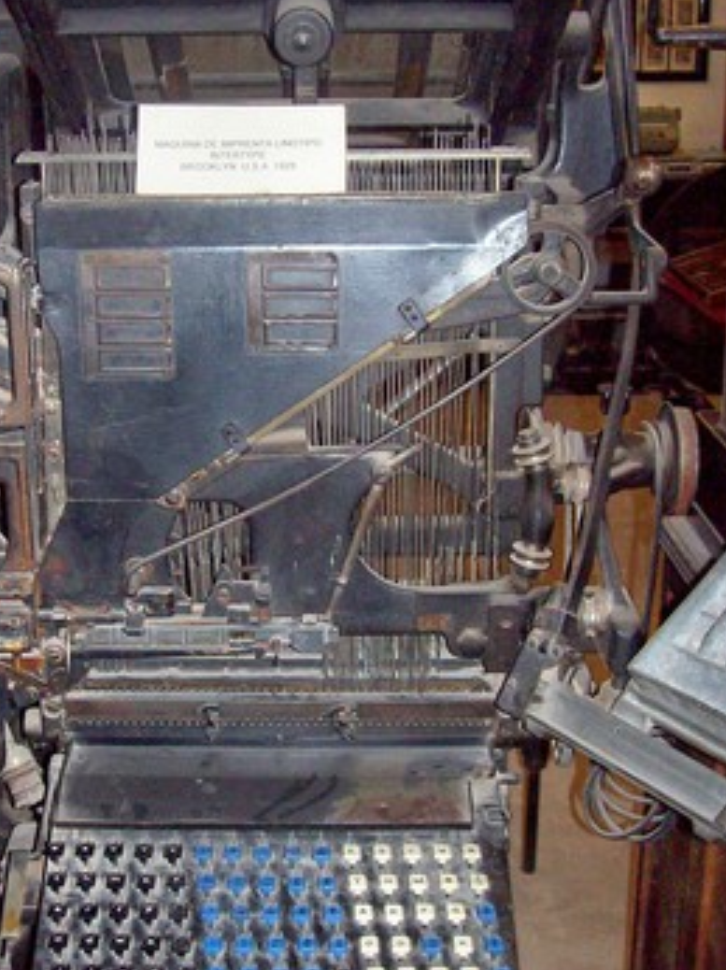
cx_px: 280
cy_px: 435
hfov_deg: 29.0
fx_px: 1400
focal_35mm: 50
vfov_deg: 38.2
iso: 140
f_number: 2.7
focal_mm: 6
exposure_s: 1/64
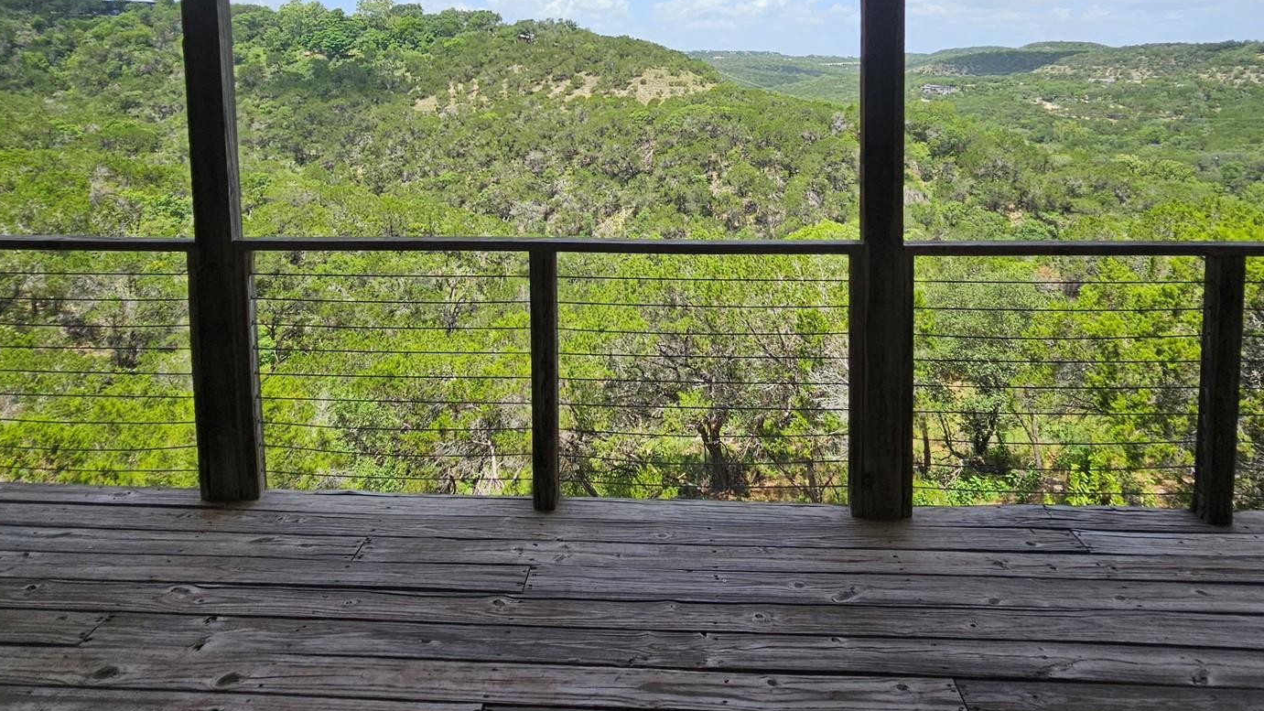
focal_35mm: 21
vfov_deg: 50.1
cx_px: 649
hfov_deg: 83.8
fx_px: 704
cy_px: 135
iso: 50
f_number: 2.2
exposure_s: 1/1472
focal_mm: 2.2
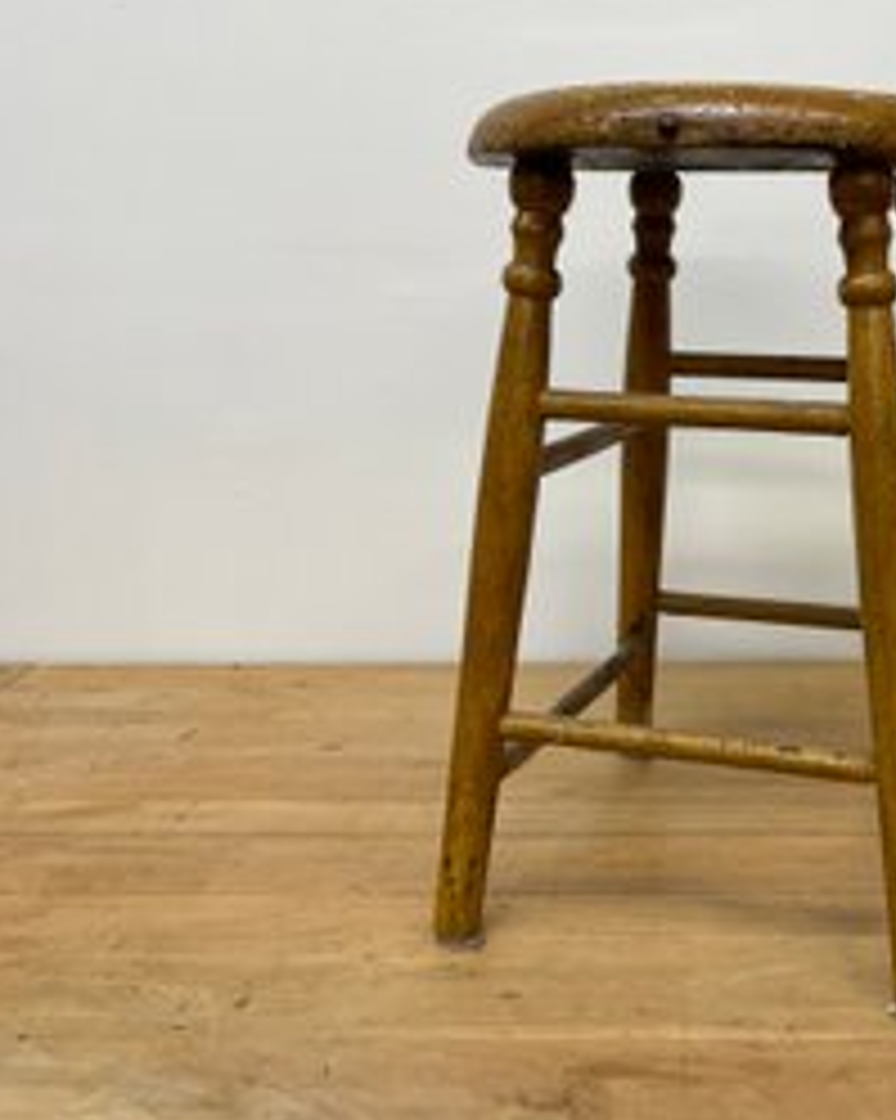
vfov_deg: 46.9
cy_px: 551
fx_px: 1294
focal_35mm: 39
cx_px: 754
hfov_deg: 36.5
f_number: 1.8
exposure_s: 1/60
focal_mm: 3
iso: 64
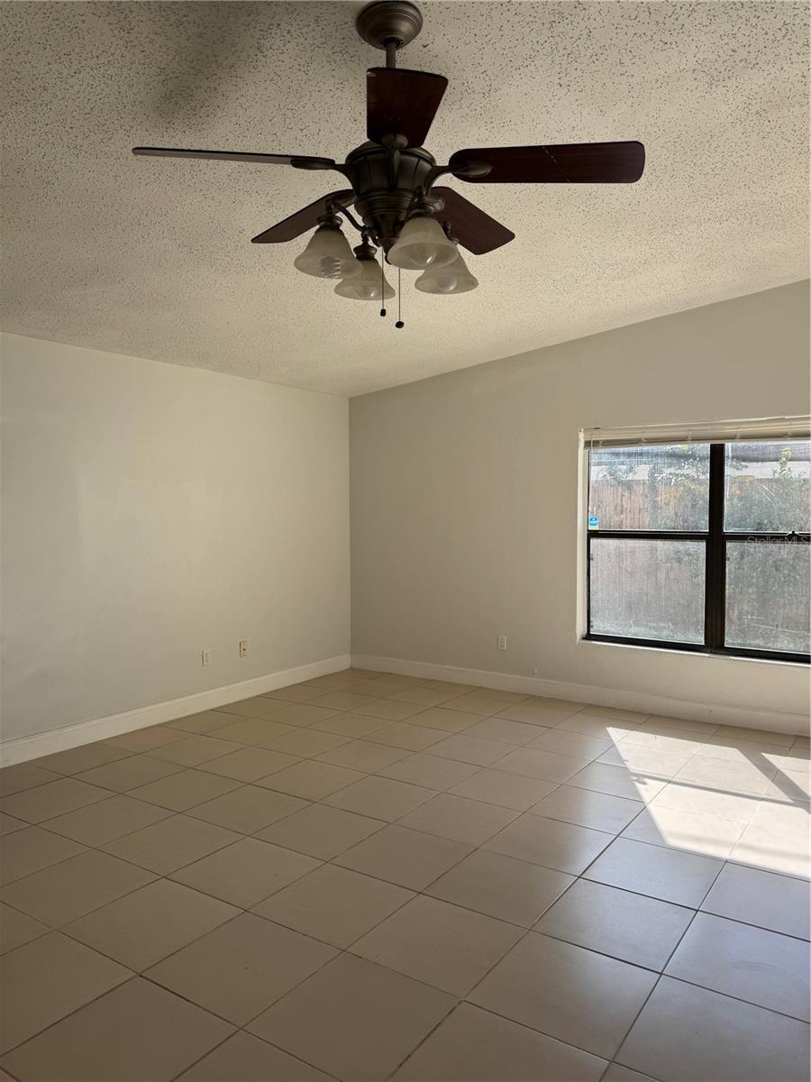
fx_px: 750
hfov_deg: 56.8
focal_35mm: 24
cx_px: 406
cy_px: 541
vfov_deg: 71.6
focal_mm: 6.76
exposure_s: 1/700
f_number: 1.78
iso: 80
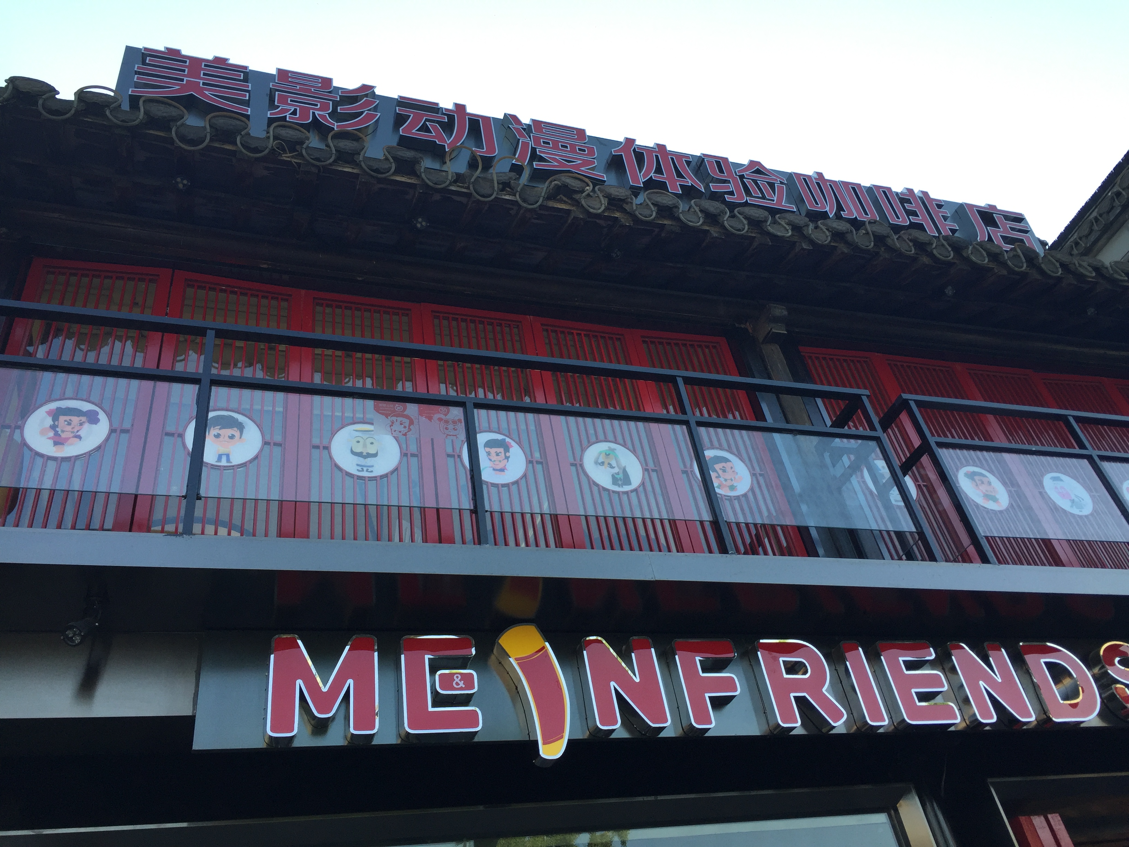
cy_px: 424
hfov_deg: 61.7
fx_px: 946
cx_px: 564
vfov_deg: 48.2
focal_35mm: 29
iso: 32
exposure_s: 1/302
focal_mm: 4.15
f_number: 2.2
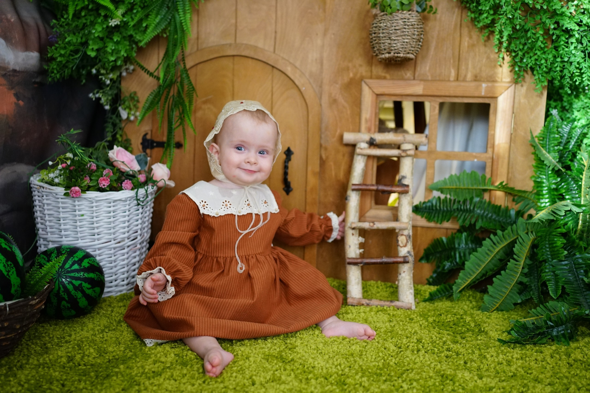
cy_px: 196
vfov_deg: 37.9
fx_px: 574
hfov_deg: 54.4
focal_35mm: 35
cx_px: 295
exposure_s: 1/160
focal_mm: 35
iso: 2000
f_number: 2.8
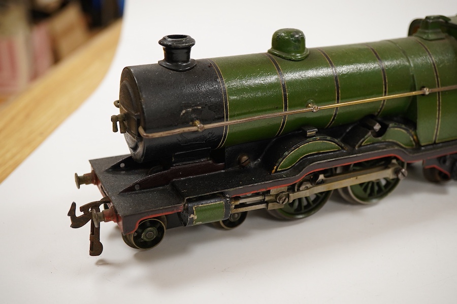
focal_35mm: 45
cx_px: 228
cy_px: 152
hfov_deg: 43.6
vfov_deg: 29.9
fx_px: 571
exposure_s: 1/125
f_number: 7.1
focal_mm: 30
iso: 1250
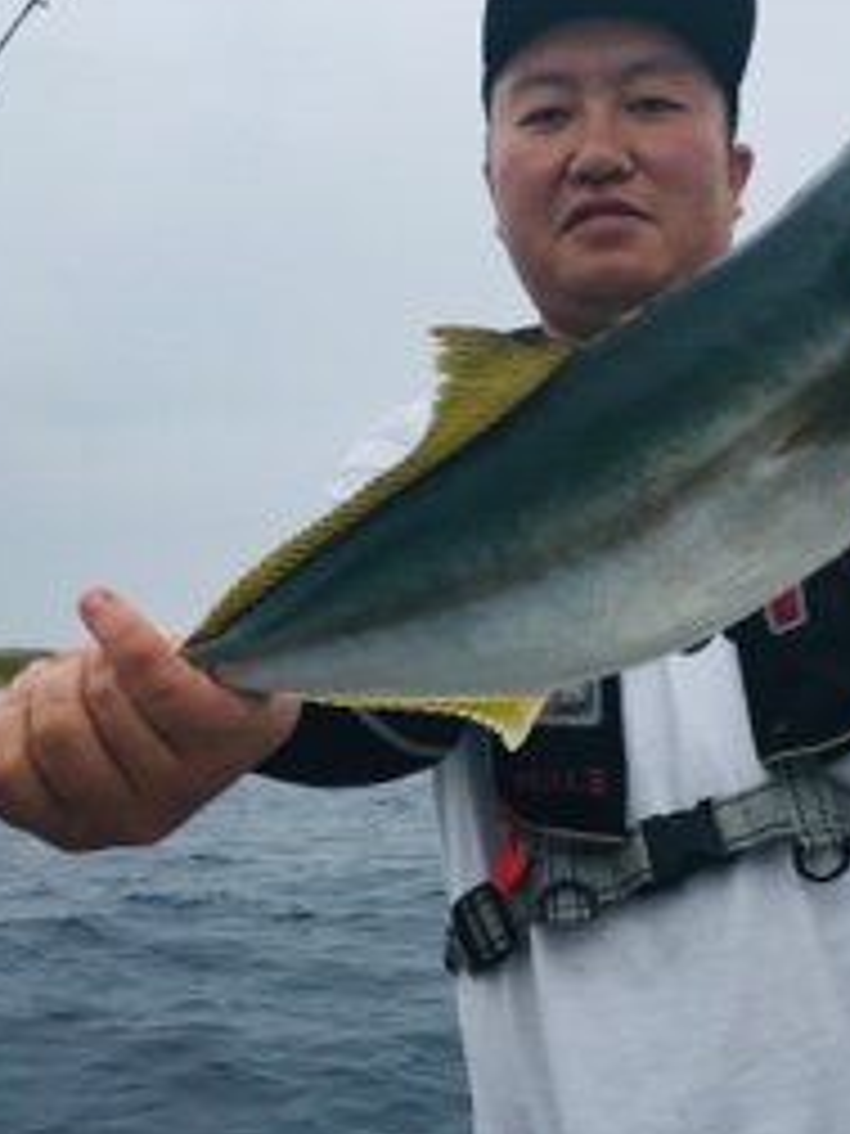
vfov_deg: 41.2
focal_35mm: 46
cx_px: 576
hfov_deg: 31.2
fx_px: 1506
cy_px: 508
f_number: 2.2
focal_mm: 4.15
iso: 25
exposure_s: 1/674
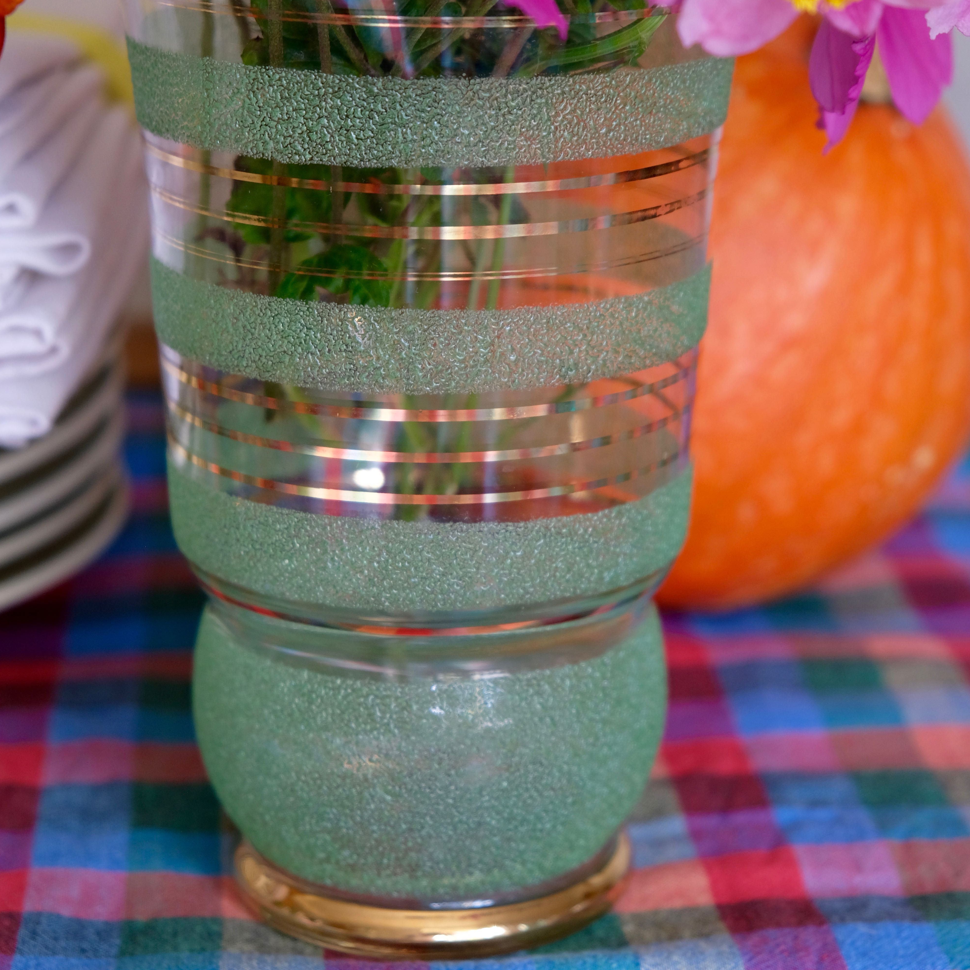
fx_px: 2726
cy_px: 376
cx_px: 486
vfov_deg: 20.1
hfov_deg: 20.2
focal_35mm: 86
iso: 500
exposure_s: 1/125
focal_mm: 44.4
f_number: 4
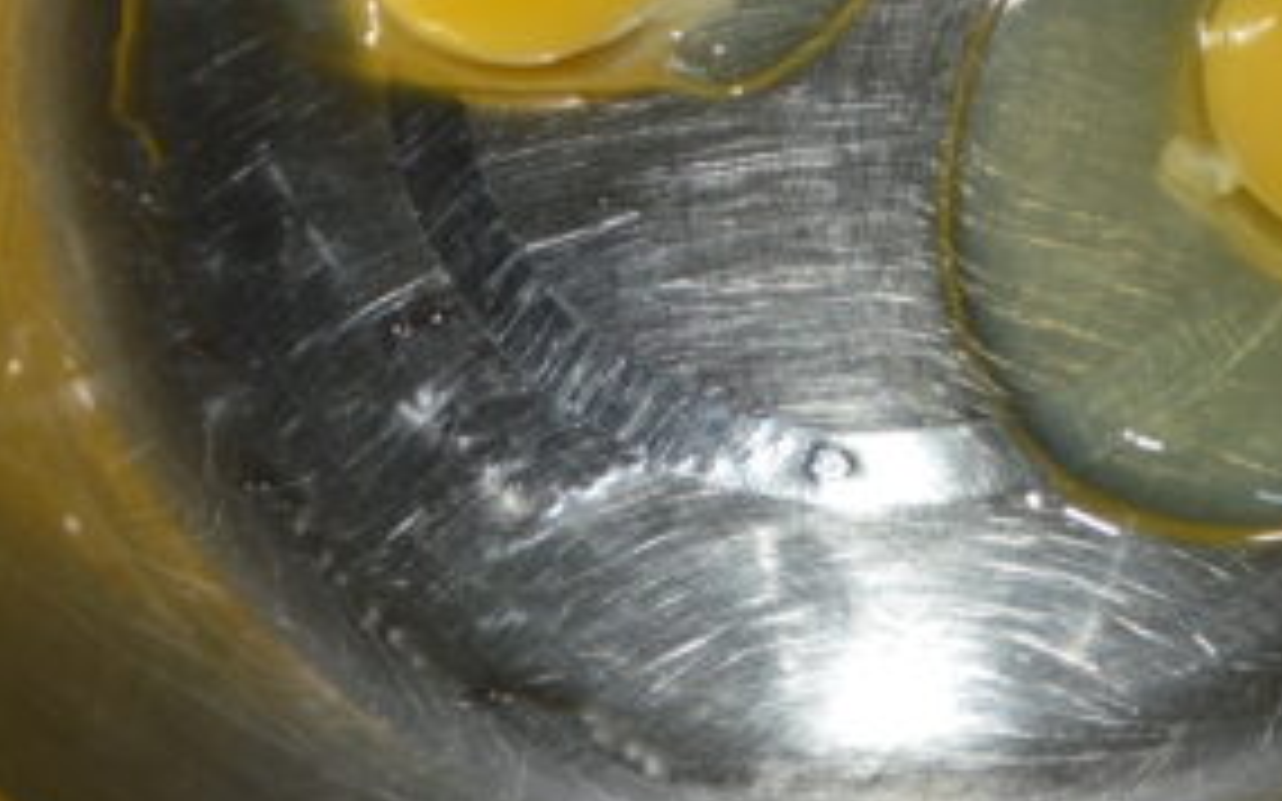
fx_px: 2620
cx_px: 913
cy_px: -74
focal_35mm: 75
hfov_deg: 27.2
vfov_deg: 16.8
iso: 100
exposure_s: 1/60
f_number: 8
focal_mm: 20
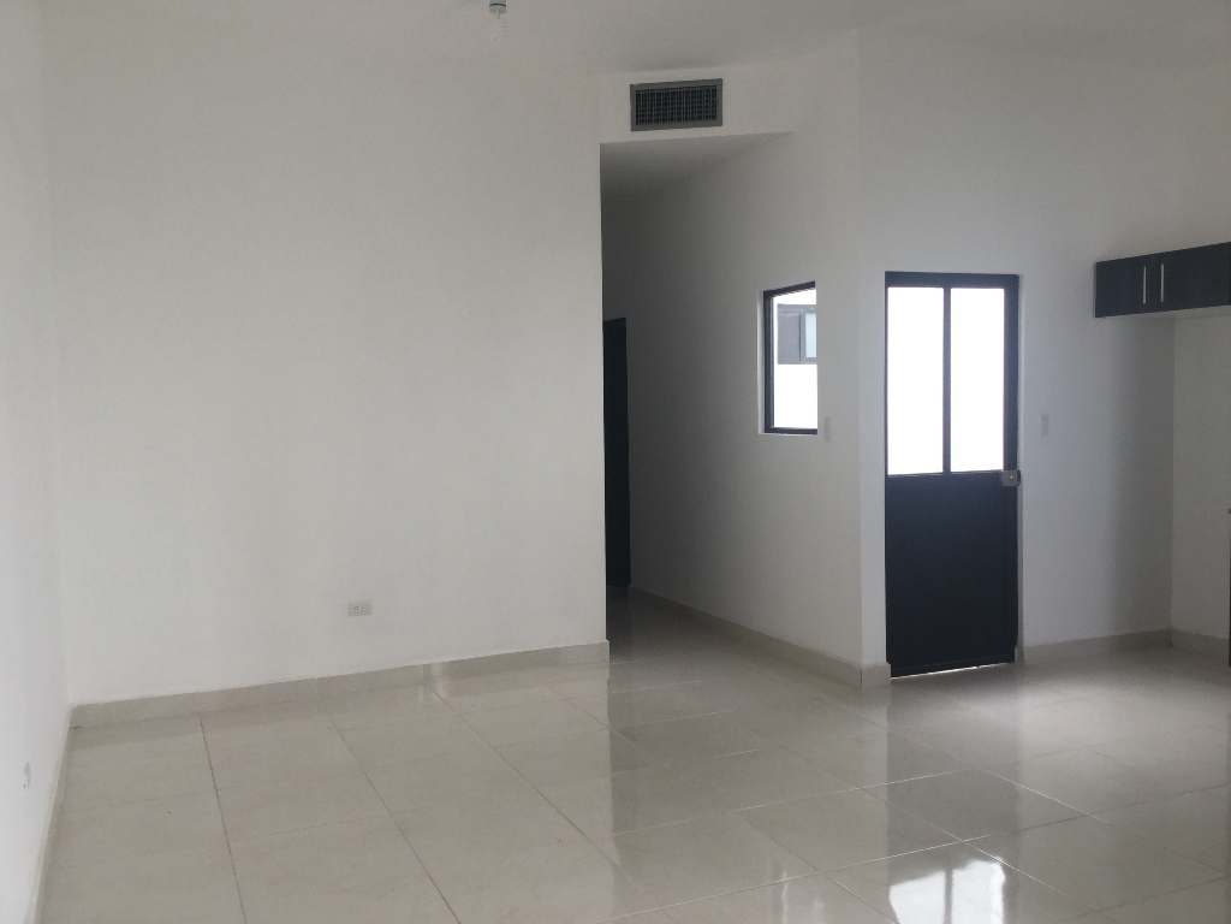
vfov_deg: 45.4
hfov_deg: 58.4
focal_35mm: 31
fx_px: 1102
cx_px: 616
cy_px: 462
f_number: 2.4
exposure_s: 1/60
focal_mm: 3.3
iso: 32
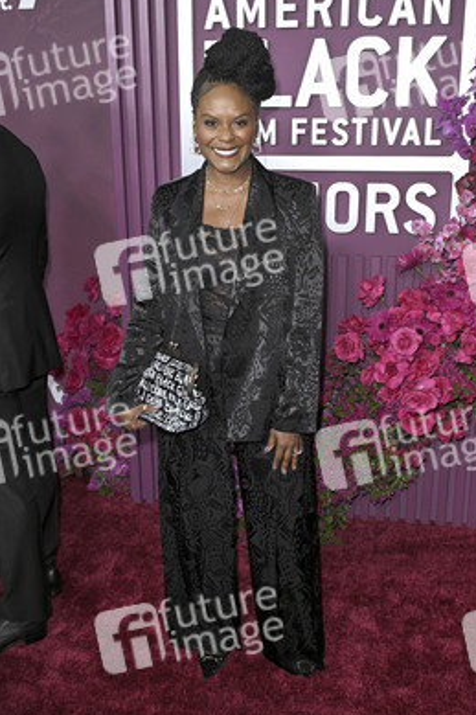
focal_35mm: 36
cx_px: 243
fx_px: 715
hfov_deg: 36.8
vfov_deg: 53.2
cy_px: 355
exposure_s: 1/320
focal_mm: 35
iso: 2000
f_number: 5.6
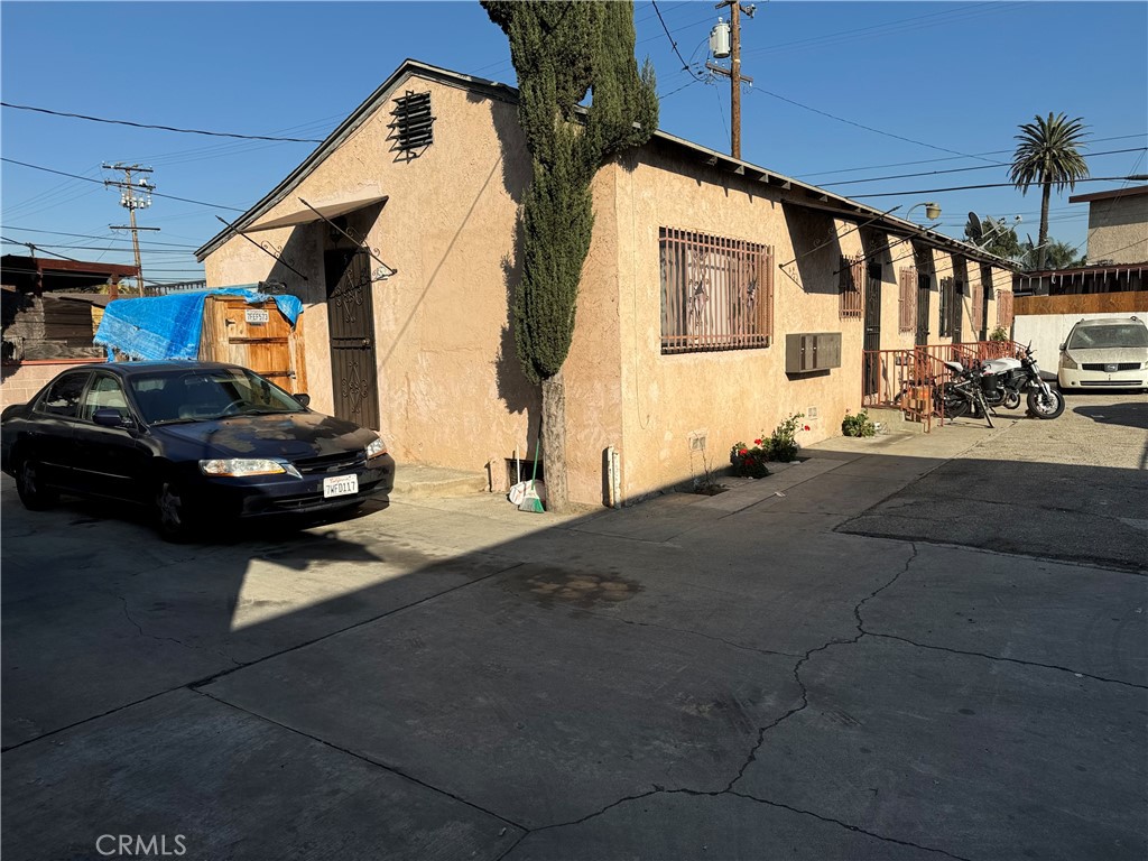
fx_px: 796
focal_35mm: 24
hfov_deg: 71.6
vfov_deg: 56.8
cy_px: 430
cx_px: 574
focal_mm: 6.76
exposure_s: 1/6410
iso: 80
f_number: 1.78
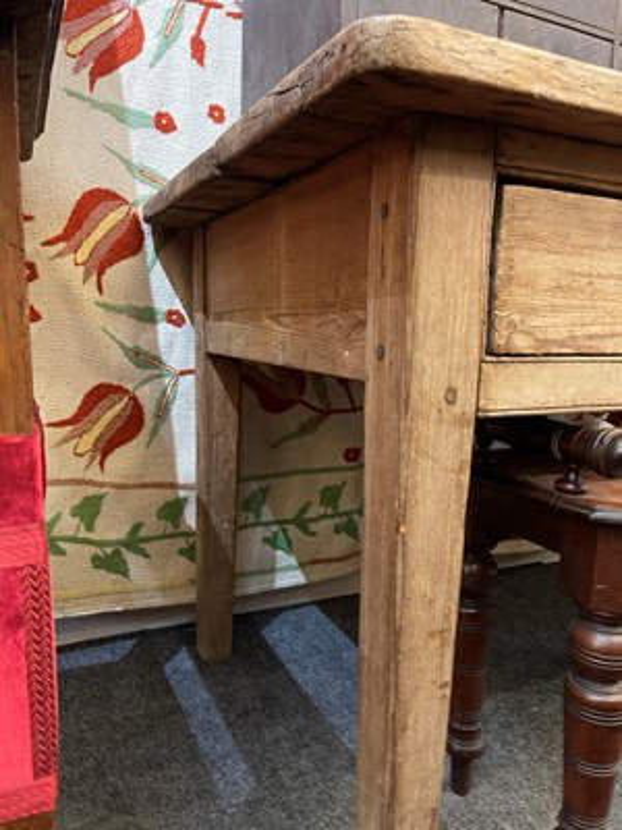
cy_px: 415
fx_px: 599
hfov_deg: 54.9
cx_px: 311
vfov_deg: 69.4
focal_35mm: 25
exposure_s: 1/25
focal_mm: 5.1
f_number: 1.6
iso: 640
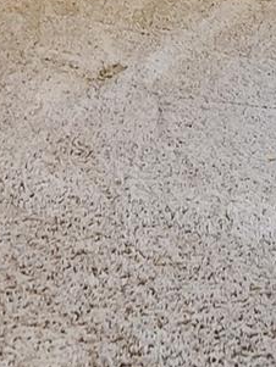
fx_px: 1041
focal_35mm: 98
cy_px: -444
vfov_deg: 14.8
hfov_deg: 15.0
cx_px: 241
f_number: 5
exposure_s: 1/1250
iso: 320
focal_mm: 10
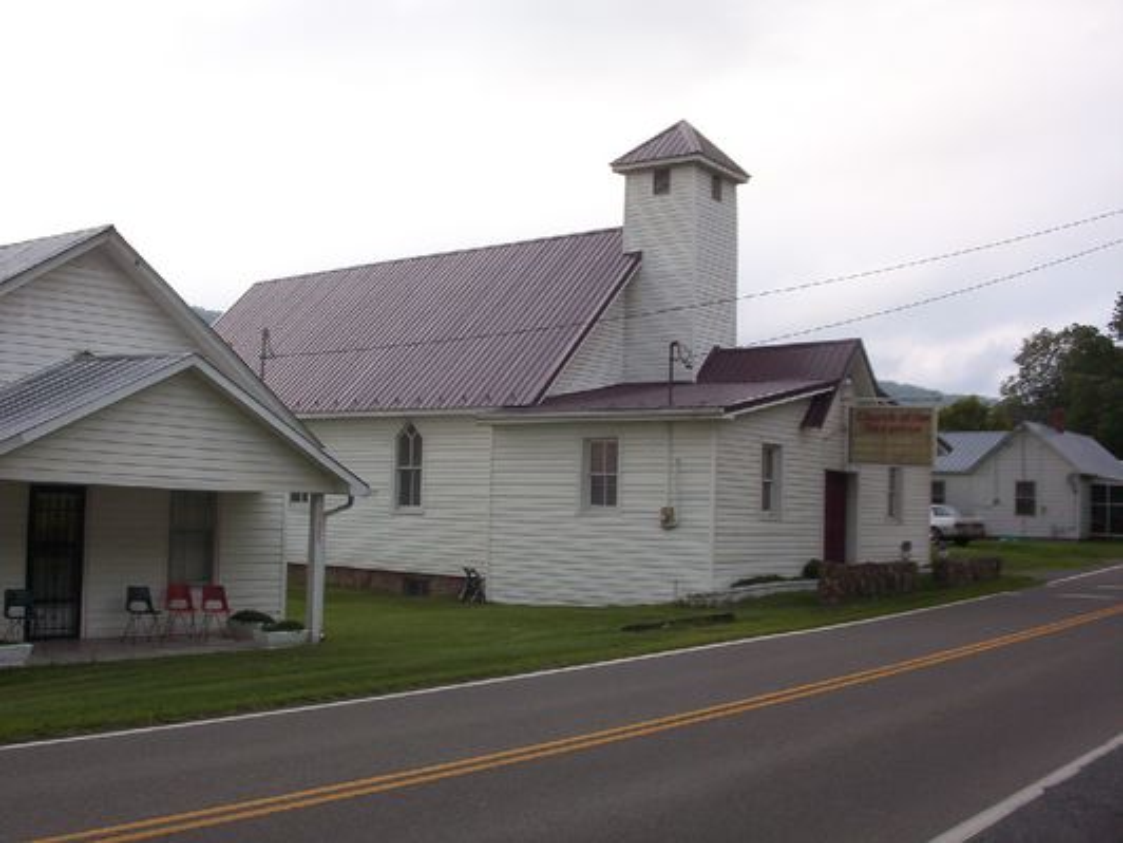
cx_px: 562
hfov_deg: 47.9
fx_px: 1265
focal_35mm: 39
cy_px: 422
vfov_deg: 36.8
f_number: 4.5
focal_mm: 6
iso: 100
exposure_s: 1/119
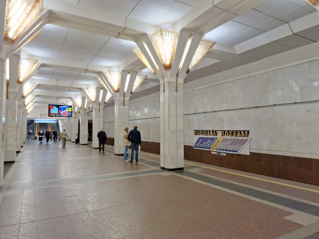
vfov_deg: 58.9
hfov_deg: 73.9
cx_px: 160
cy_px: 120
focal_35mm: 23
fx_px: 212
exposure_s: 1/100
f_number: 1.8
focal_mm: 5.54
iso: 64
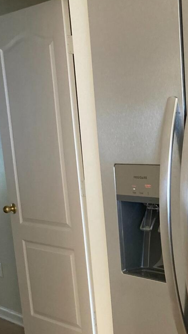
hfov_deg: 17.5
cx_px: 240
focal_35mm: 65
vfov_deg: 31.5
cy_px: 266
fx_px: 576
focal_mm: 3.99
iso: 160
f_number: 1.8
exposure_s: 1/60
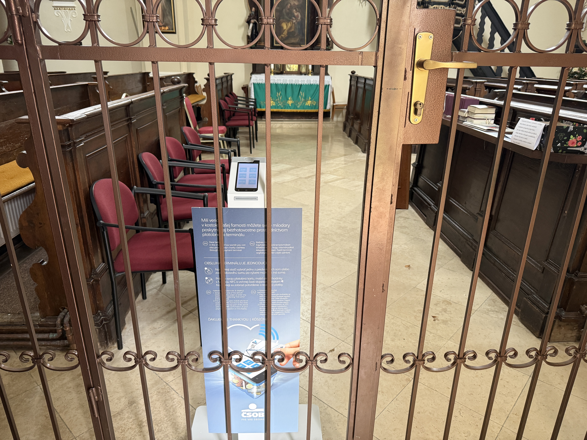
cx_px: 294
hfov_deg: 71.6
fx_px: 407
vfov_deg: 56.8
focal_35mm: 24
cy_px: 220
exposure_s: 1/60
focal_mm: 6.76
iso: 320
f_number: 1.78
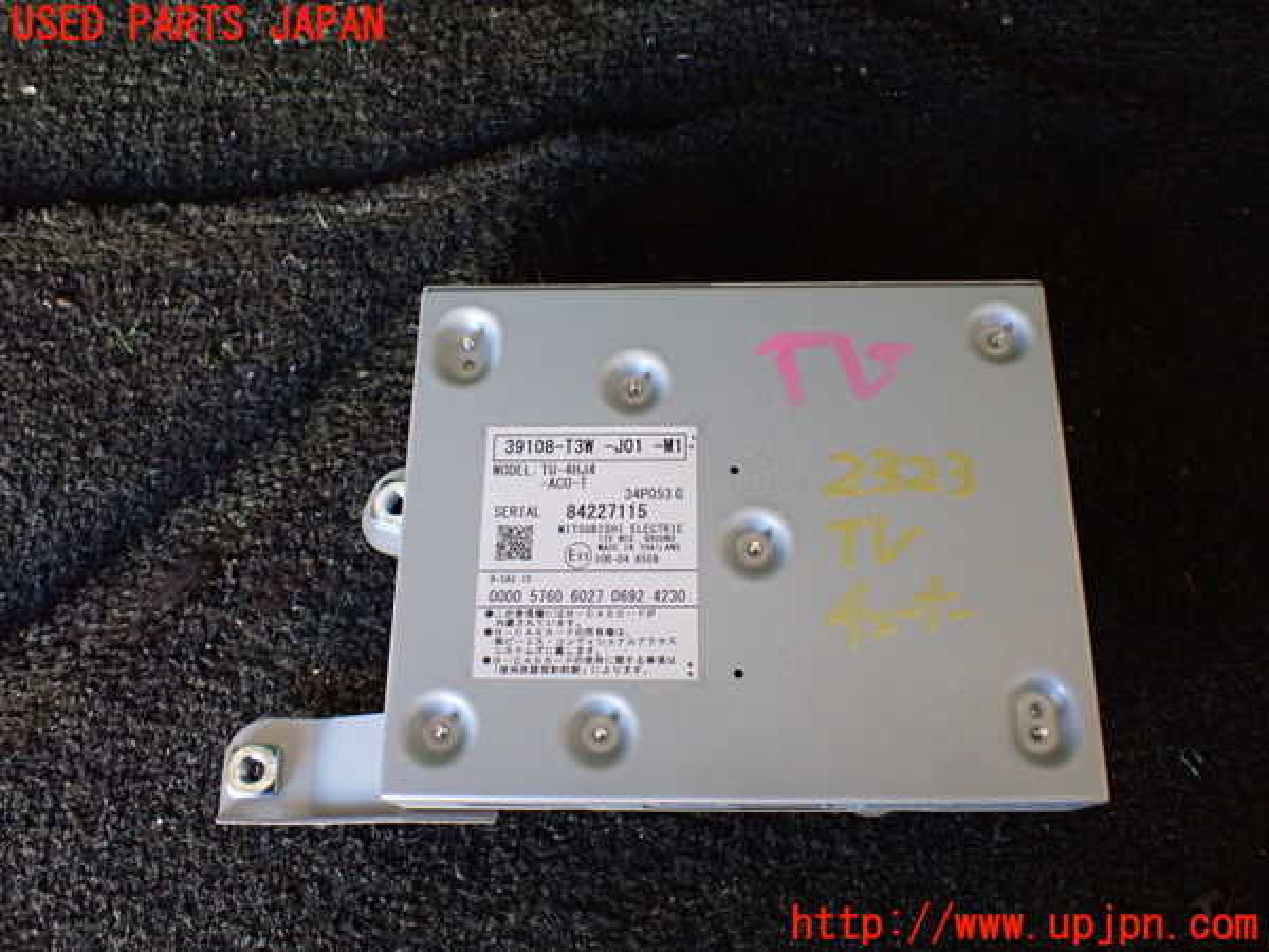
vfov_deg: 46.8
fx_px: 1100
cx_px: 634
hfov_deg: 60.0
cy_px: 476
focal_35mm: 30
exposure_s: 1/125
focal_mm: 5.4
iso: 640
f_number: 2.3
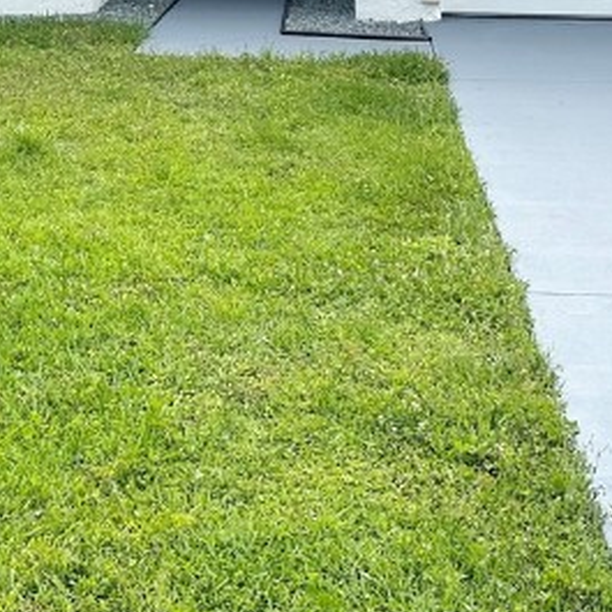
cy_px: -134
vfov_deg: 19.8
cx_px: 238
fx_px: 1640
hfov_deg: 21.1
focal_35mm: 82
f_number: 1.78
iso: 80
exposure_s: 1/4545
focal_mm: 6.86
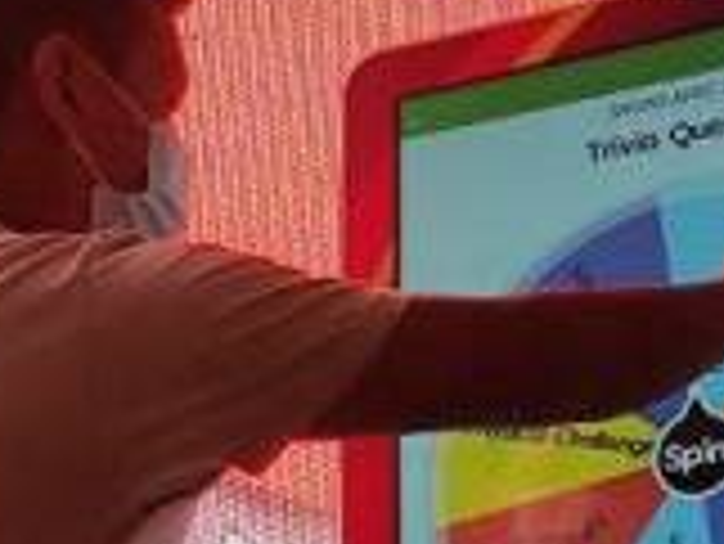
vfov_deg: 15.5
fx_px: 1947
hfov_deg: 20.7
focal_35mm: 93
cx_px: 634
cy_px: 584
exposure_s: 1/102
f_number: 1.89
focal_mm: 5.43
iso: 50
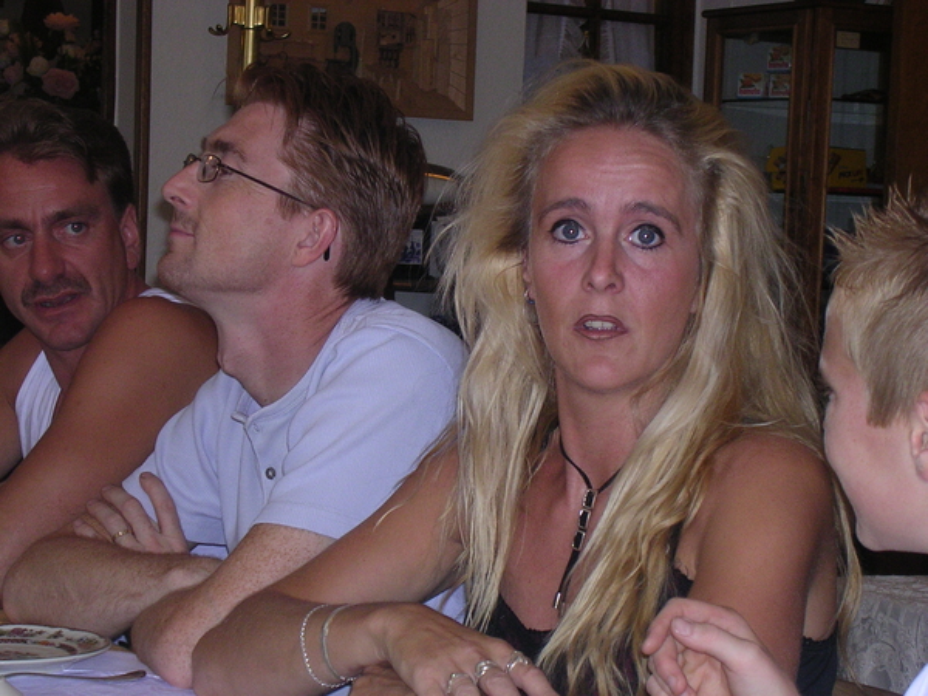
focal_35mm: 95
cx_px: 464
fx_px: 2547
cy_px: 348
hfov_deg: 20.7
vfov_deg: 15.6
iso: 257
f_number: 4.4
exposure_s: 1/60.1
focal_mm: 14.5
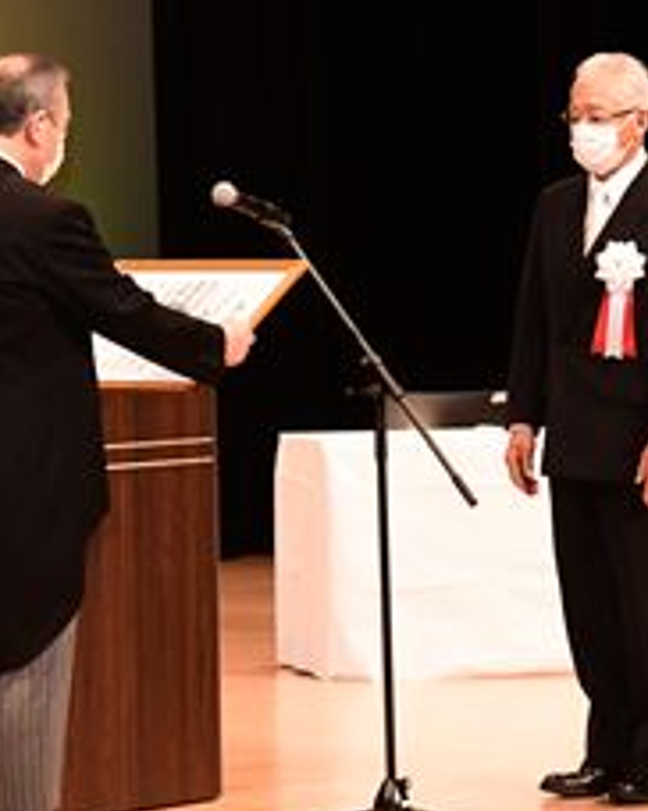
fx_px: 5041
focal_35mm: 210
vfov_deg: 9.2
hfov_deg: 7.4
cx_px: 345
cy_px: 304
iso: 5000
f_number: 8
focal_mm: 68
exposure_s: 1/250
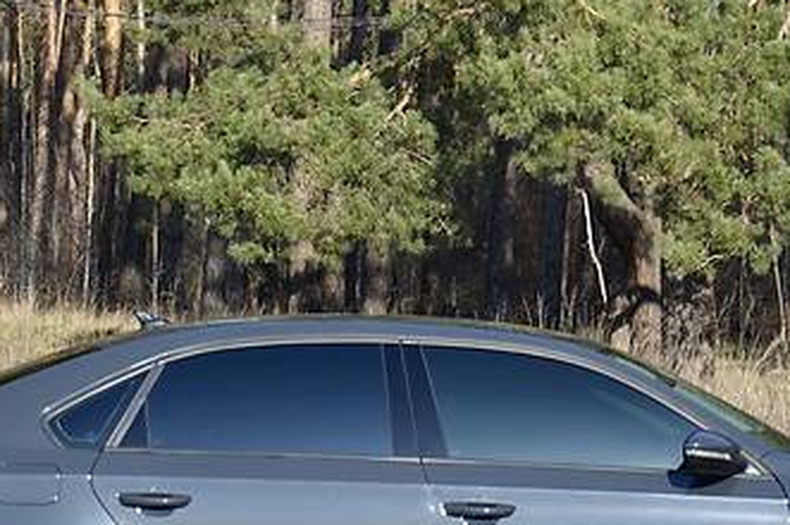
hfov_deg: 8.6
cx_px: 437
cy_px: 298
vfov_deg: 5.7
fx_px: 5239
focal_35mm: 239
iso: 160
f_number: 8
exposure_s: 1/250
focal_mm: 66
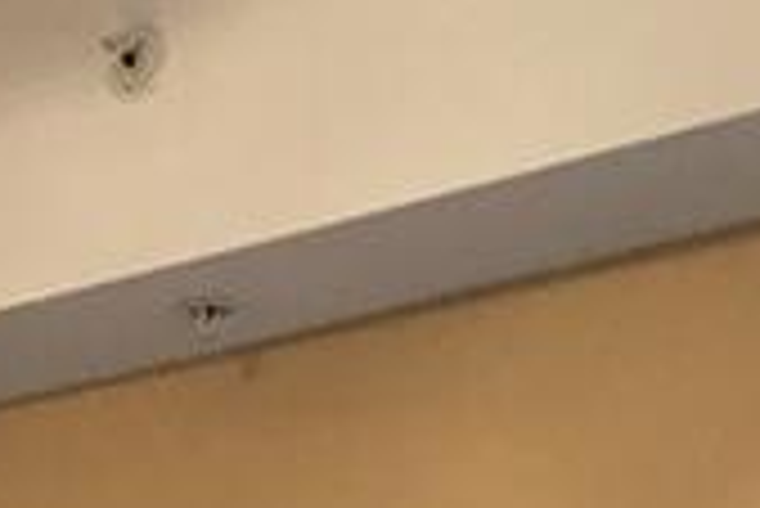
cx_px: -207
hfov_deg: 14.9
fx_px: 2789
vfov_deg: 8.5
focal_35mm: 132
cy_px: 1578
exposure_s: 1/24
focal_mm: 3.99
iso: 40
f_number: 1.8
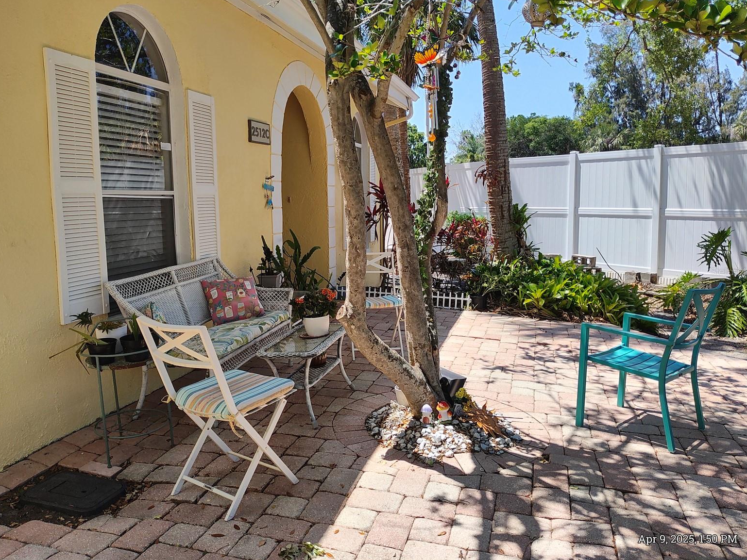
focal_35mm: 26
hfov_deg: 67.3
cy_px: 271
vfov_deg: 53.1
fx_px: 561
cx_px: 368
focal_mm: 4.15
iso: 101
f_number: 1.5
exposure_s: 1/2056
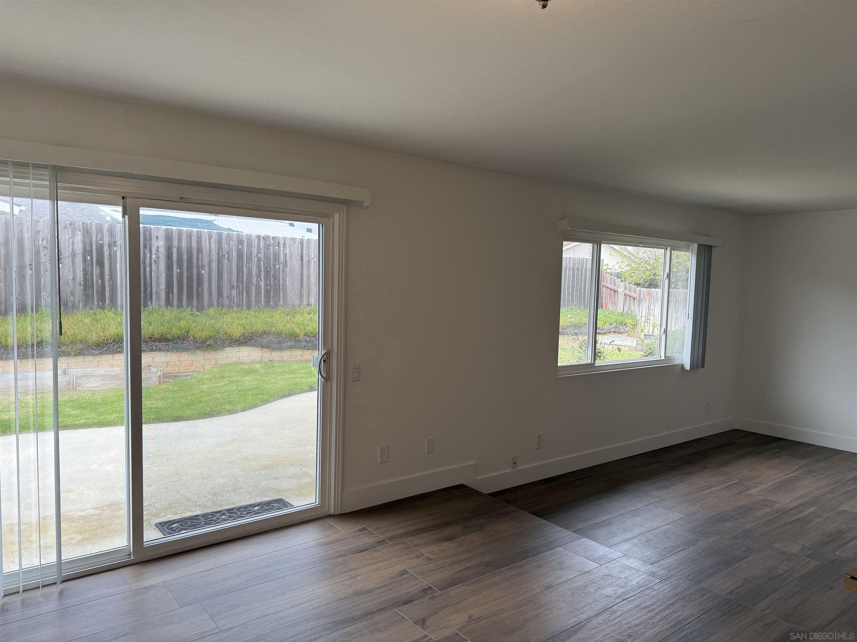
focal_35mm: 24
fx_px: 594
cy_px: 321
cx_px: 428
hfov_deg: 71.6
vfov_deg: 56.8
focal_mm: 6.76
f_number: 1.78
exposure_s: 1/188
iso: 80
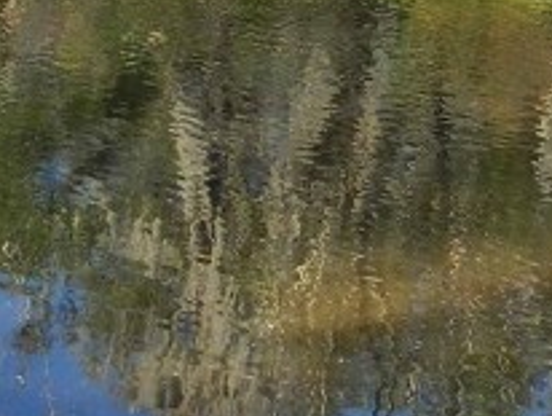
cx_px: -354
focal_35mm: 124
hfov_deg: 14.5
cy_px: -118
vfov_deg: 11.7
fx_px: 1980
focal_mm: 4.5
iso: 110
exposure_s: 1/200
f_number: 3.1
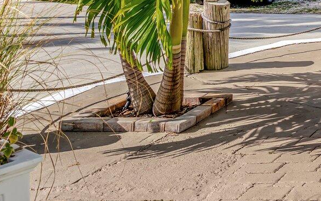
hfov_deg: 24.5
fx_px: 525
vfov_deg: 20.3
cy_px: -38
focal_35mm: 60
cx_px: 506
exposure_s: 1/640
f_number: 5.6
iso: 100
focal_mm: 17
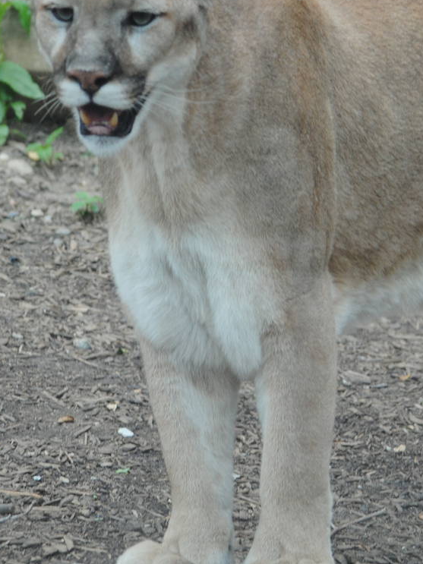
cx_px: 322
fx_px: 5574
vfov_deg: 5.8
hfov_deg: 4.3
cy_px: 231
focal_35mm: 342
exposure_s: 1/125
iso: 280
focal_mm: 110
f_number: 4.8
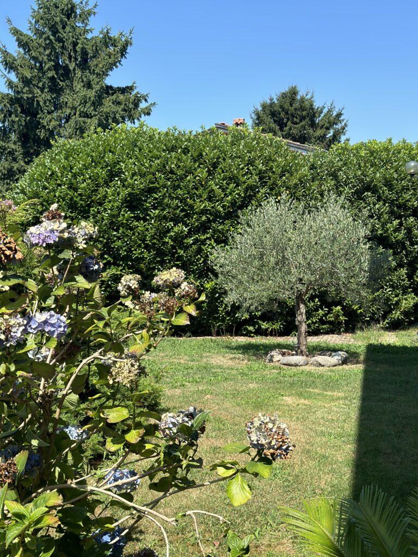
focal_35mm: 48
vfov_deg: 39.7
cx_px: 209
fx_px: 773
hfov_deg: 30.3
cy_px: 278
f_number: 1.78
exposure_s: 1/3257
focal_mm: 6.86
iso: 100
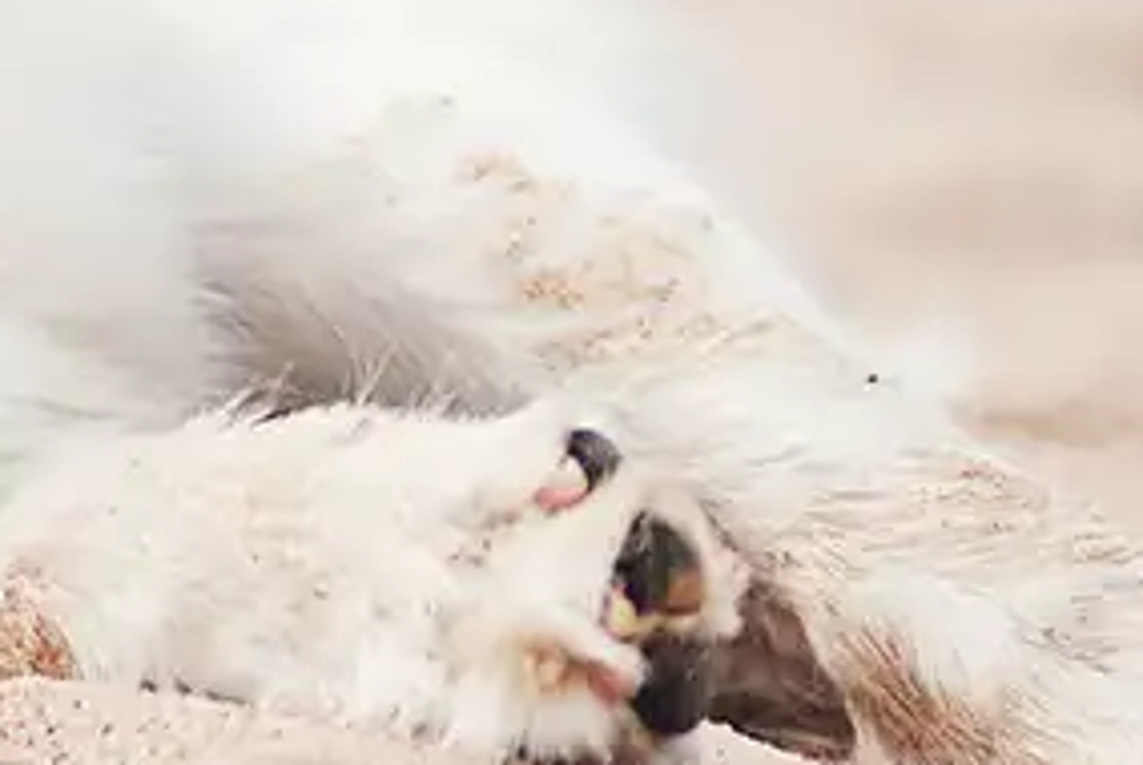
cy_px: 244
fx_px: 22343
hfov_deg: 2.9
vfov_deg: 2.0
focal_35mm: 703
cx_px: -1811
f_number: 2.8
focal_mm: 100
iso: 100
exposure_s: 1/800
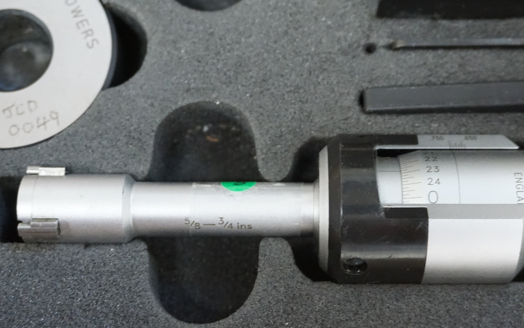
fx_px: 828
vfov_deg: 22.3
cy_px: 223
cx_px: 312
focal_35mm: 58
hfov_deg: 35.0
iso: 3200
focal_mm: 26
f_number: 4.5
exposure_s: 1/30
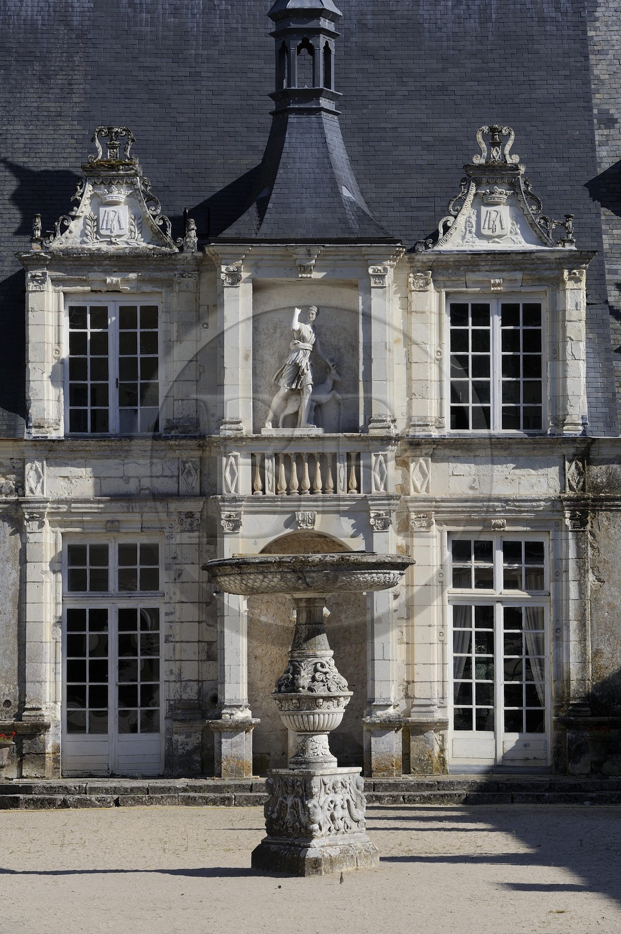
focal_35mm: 116
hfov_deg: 11.8
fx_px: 3006
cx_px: 310
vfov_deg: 17.7
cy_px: 467
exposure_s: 1/320
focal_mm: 116
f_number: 11
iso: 200
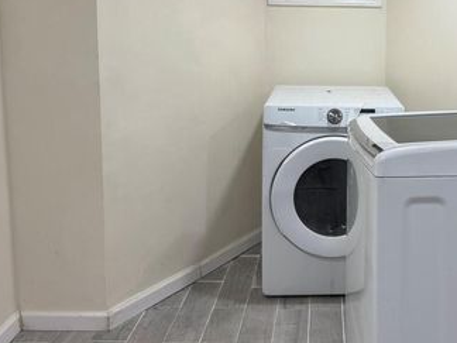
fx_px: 581
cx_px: 354
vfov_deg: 32.4
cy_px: 94
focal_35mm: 44
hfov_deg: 41.4
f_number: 1.78
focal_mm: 6.76
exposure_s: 1/120
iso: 125
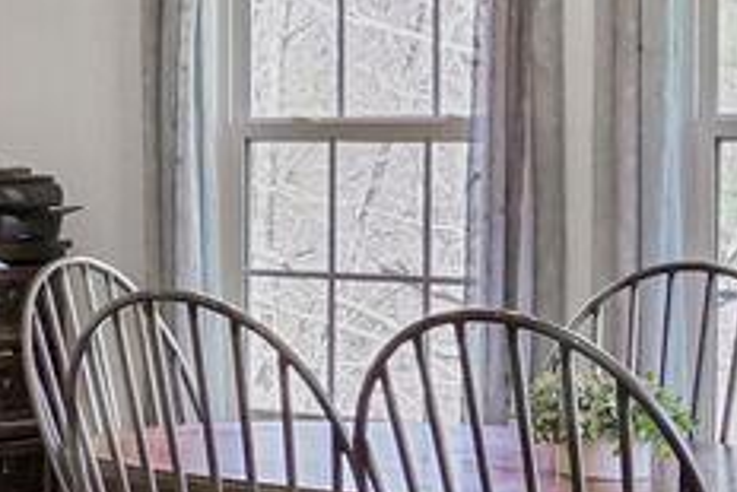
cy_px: 168
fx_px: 2438
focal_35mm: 119
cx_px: -673
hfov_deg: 14.6
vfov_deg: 11.5
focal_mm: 16
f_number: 8
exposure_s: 1/20
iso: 800
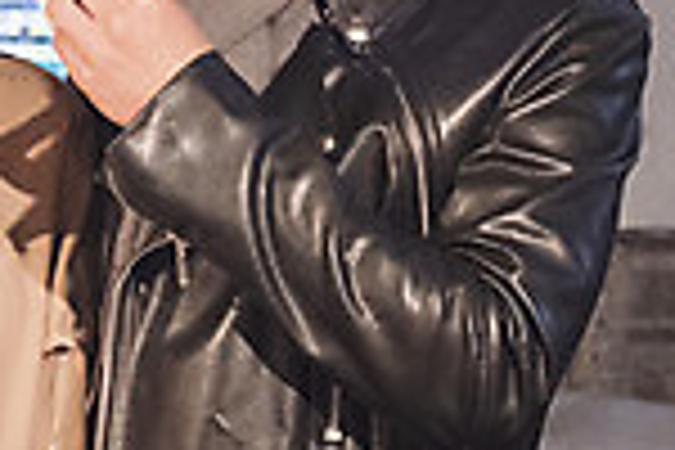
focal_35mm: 124
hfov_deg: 15.9
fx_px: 2325
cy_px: 441
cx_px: -133
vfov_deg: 11.0
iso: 1600
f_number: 3.5
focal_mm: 31
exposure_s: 1/200
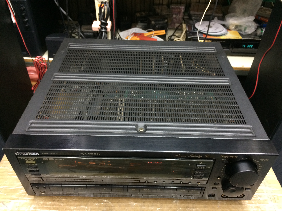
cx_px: 141
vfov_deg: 48.2
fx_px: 236
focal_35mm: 29
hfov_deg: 61.7
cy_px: 106
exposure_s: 1/20
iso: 250
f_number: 2.2
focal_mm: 4.15
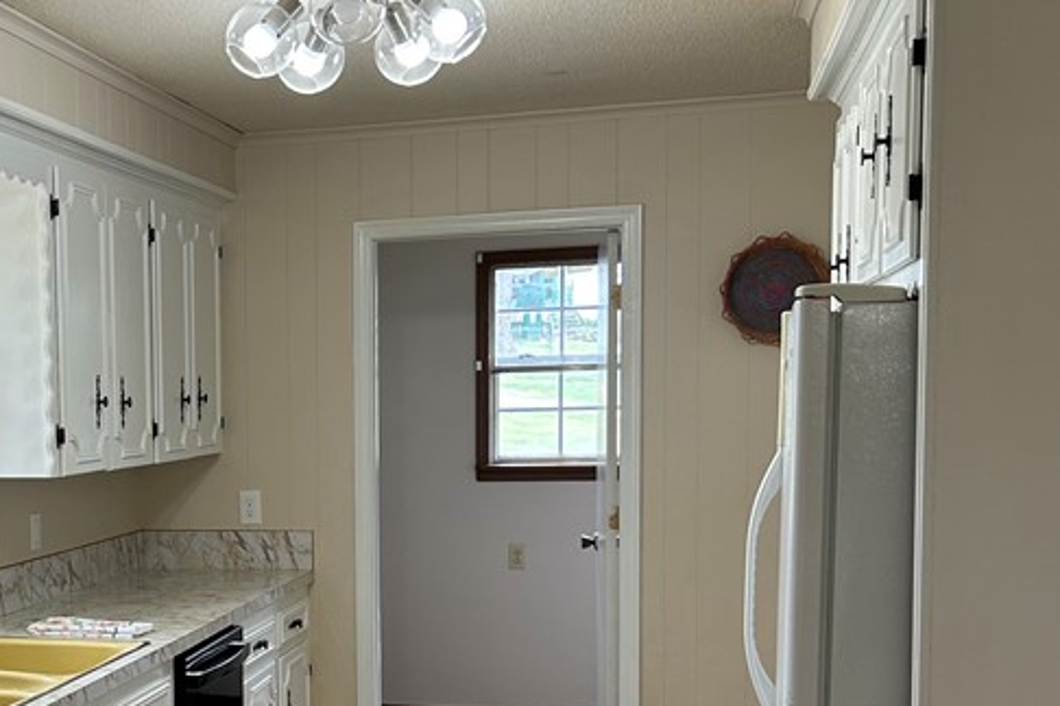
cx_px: 148
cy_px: 556
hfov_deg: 33.6
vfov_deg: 23.5
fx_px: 1678
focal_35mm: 57
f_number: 1.5
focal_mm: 5.7
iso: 64
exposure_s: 1/120
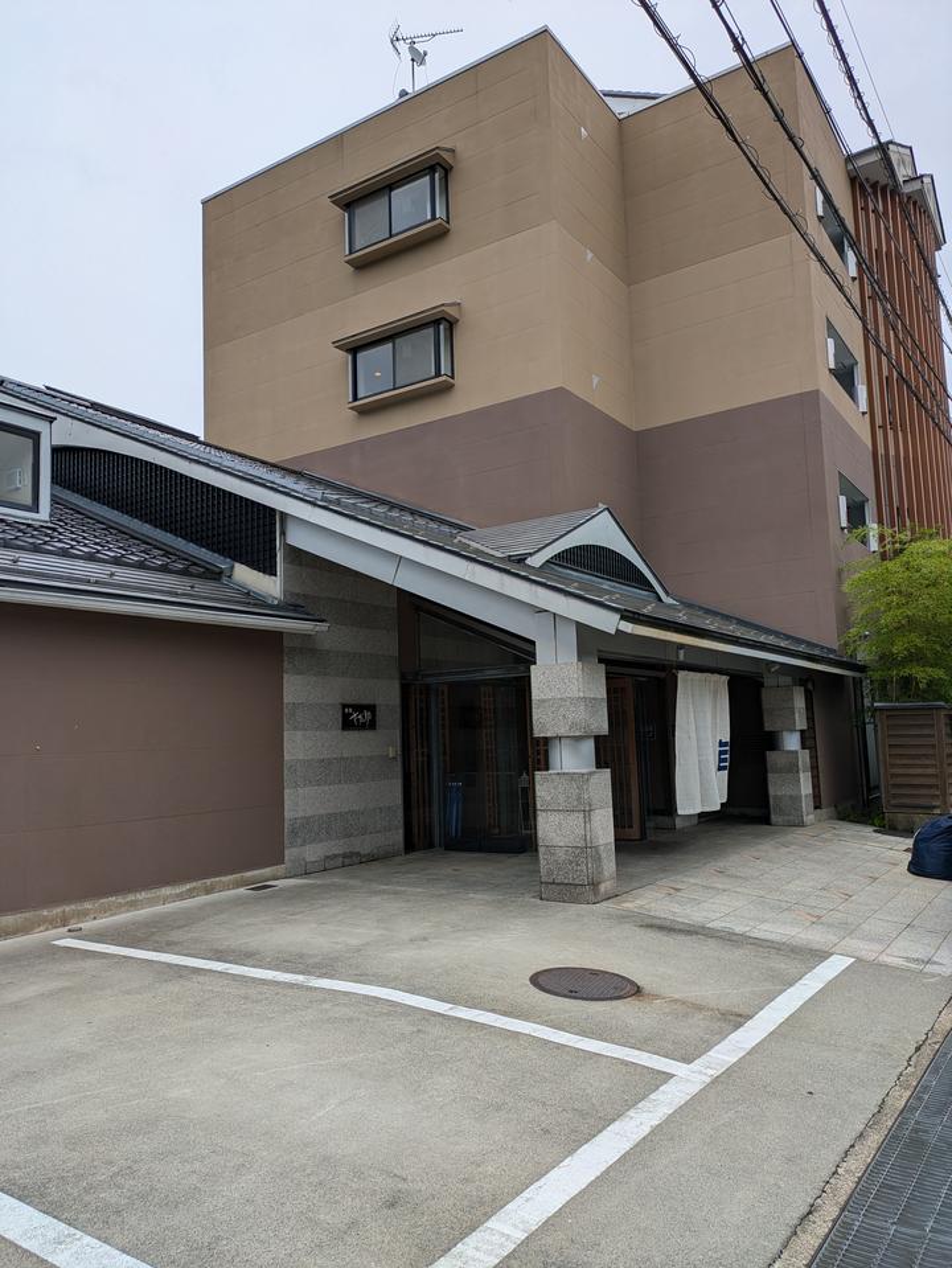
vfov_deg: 69.4
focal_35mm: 25
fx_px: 916
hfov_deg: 54.9
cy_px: 634
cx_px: 476
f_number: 1.89
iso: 42
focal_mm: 5.43
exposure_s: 1/2222
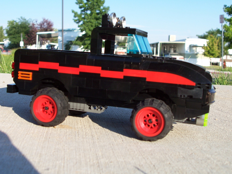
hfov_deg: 38.2
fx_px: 335
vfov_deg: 29.1
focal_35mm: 50
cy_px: 87
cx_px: 116
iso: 80
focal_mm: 8.6
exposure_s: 1/500
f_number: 3.4
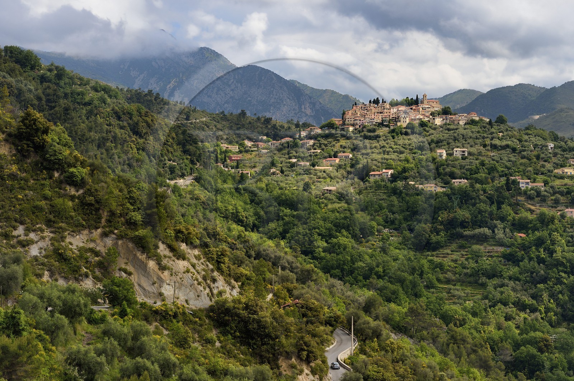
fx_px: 1115
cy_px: 190
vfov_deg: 19.4
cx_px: 287
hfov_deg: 28.9
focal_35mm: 70
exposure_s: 1/250
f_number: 9
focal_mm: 70
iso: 200
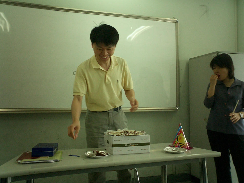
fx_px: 261
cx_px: 122
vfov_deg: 38.7
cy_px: 92
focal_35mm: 37
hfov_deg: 50.1
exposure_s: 1/80
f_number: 3.5
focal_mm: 5.6
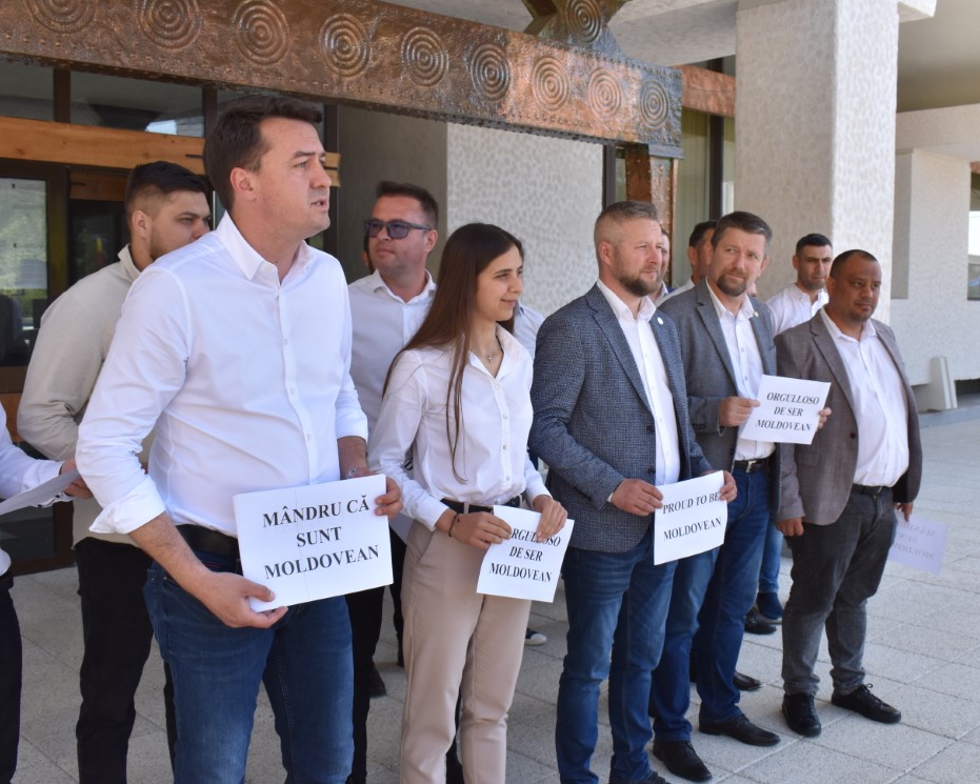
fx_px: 1061
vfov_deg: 40.6
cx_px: 532
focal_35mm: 37
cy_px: 403
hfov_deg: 49.5
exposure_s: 1/250
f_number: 8
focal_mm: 21
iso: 320
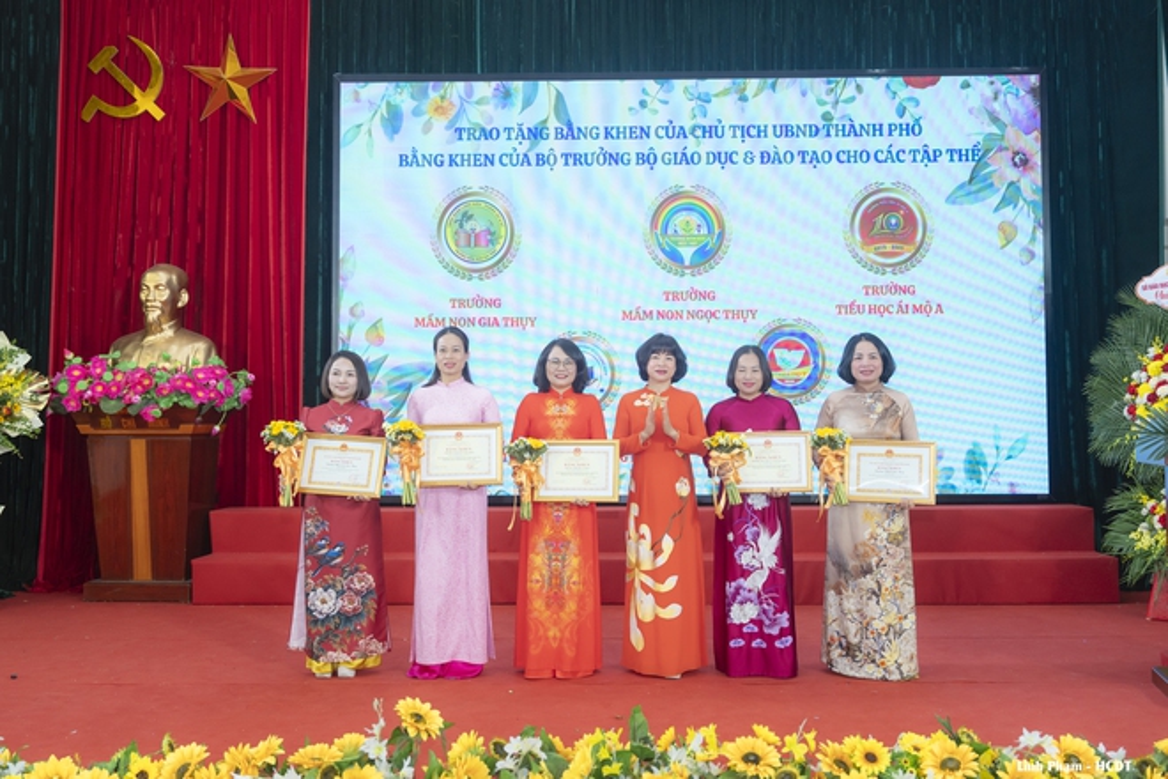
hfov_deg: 57.2
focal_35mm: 33
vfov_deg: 40.0
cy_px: 390
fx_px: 1071
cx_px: 584
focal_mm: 33
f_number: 4
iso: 1600
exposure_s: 1/160
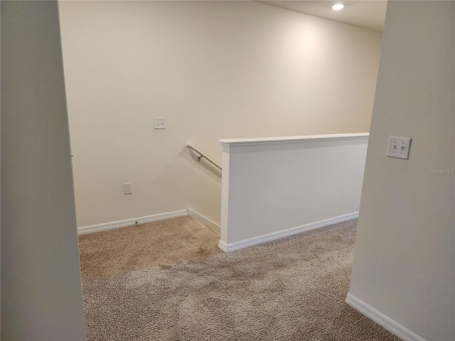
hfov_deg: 73.9
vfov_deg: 58.9
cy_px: 170
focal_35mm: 23
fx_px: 302
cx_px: 228
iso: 250
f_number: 1.8
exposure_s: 1/120
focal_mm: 6.4
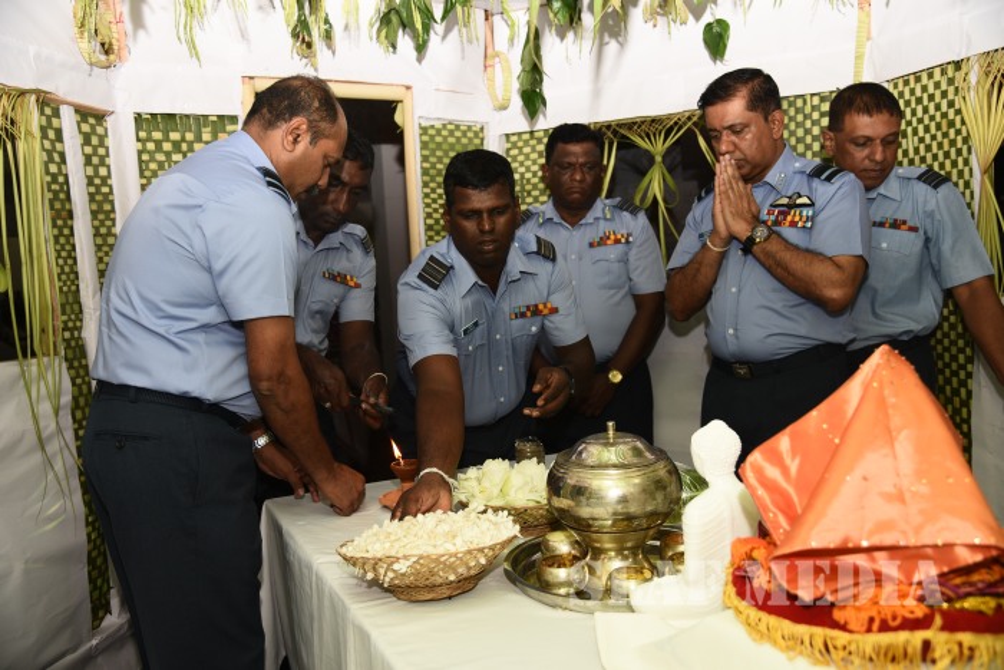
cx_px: 502
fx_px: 893
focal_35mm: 32
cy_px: 335
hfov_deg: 58.7
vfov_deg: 41.1
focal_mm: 32
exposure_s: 1/125
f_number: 4
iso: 320
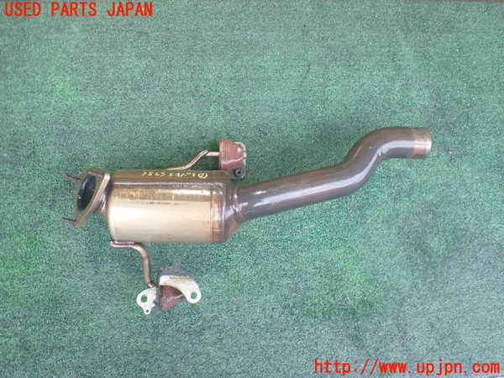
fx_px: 437
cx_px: 252
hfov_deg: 60.0
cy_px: 189
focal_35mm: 30
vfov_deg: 46.8
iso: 800
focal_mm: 5.4
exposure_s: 1/60
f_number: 2.3
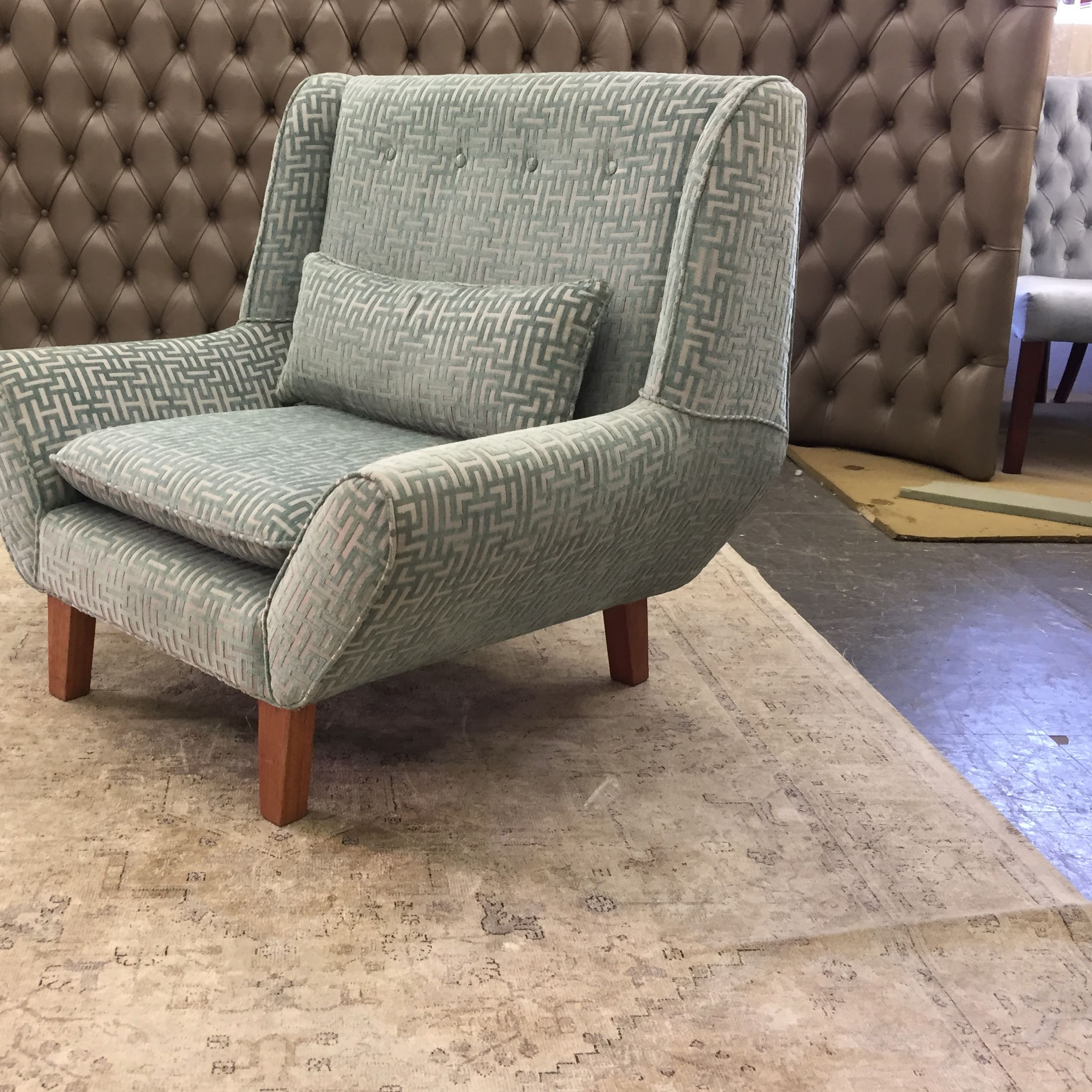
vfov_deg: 43.8
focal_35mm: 38
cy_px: 504
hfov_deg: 43.5
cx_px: 413
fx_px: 1356
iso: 125
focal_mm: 4.15
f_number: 2.2
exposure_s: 1/33
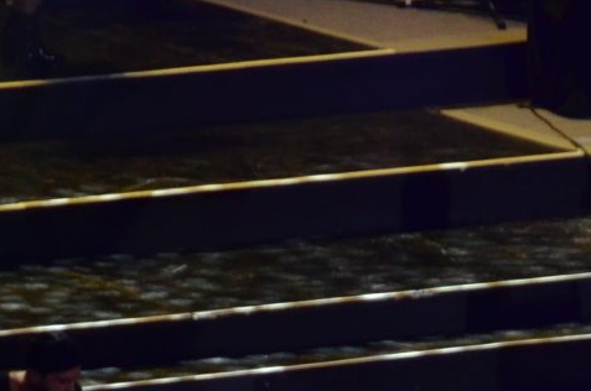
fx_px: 21086
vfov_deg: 1.1
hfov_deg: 1.6
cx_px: 886
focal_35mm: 1287
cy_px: 598
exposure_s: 1/125
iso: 1000
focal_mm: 200
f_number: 5.6
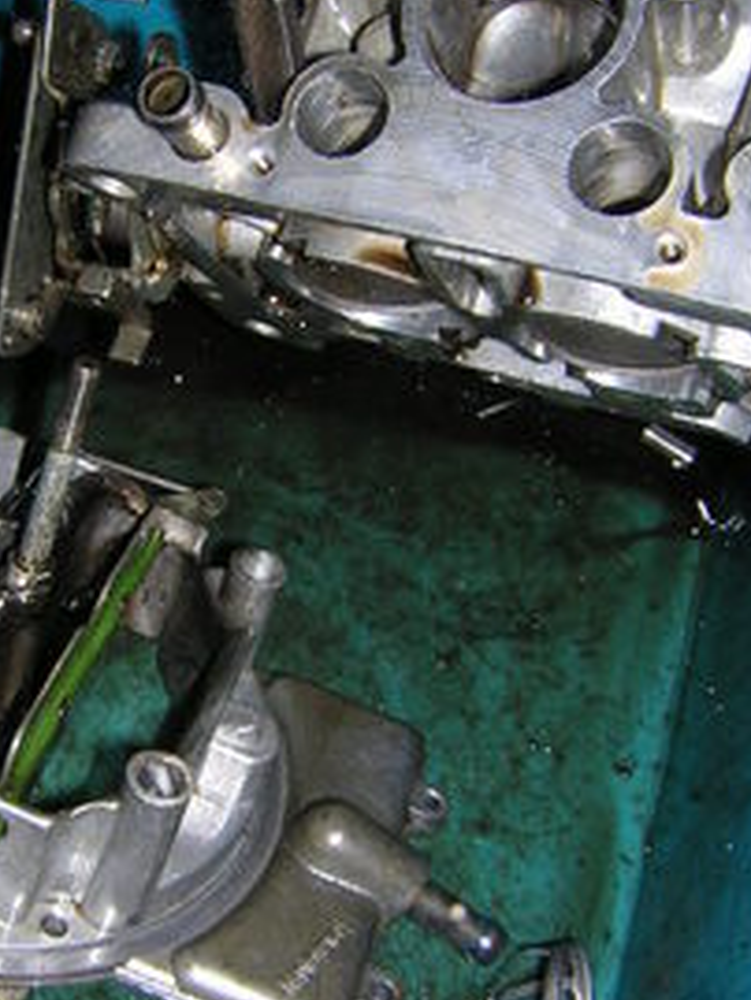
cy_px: 587
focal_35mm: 50
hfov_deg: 29.0
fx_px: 1445
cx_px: 268
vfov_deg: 38.1
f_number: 5.2
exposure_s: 1/60.1
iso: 100
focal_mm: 4.7
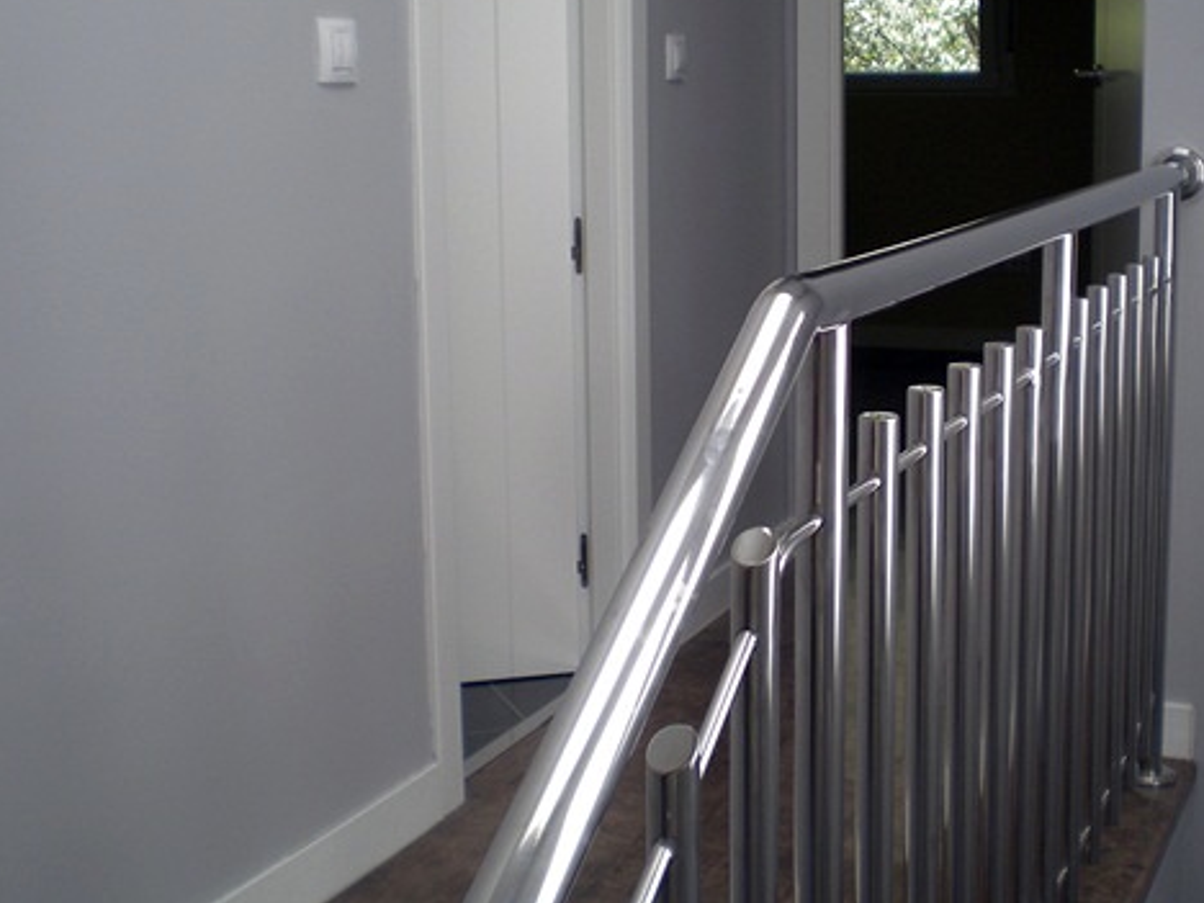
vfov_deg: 28.0
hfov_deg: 36.7
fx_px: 1809
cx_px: 720
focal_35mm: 52
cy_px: 373
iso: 50
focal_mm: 6.3
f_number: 3.1
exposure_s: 1/69.8
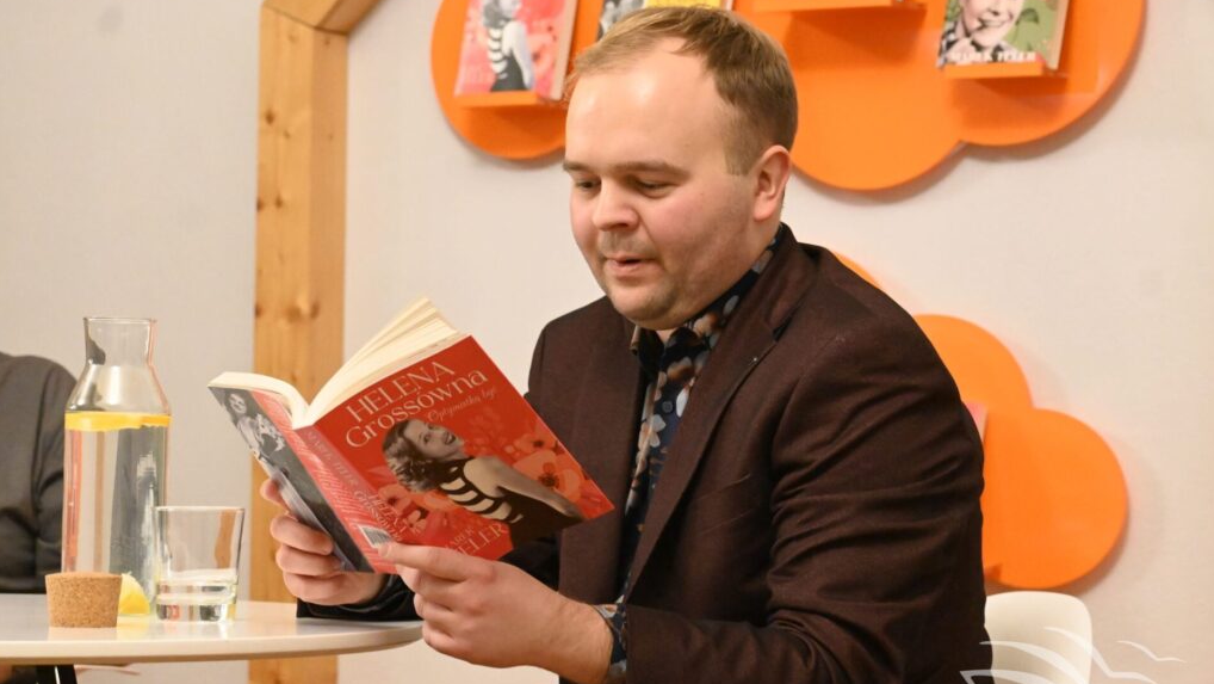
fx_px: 3155
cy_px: 372
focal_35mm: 98
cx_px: 607
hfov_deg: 21.8
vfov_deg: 12.4
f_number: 4.8
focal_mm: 62
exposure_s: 1/100
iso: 8000
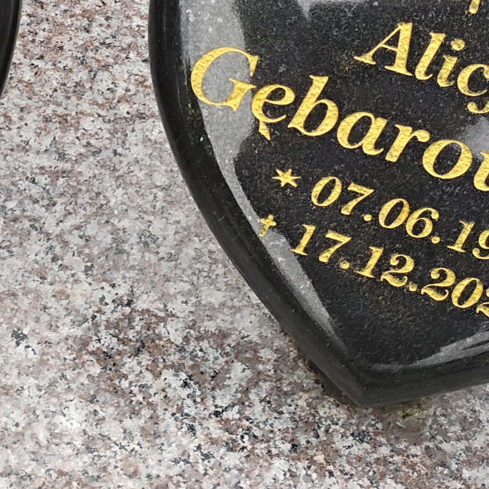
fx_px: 1550
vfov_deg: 17.2
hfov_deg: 17.8
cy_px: -77
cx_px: 125
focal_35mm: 97
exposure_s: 1/100
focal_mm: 4.26
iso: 100
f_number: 1.8
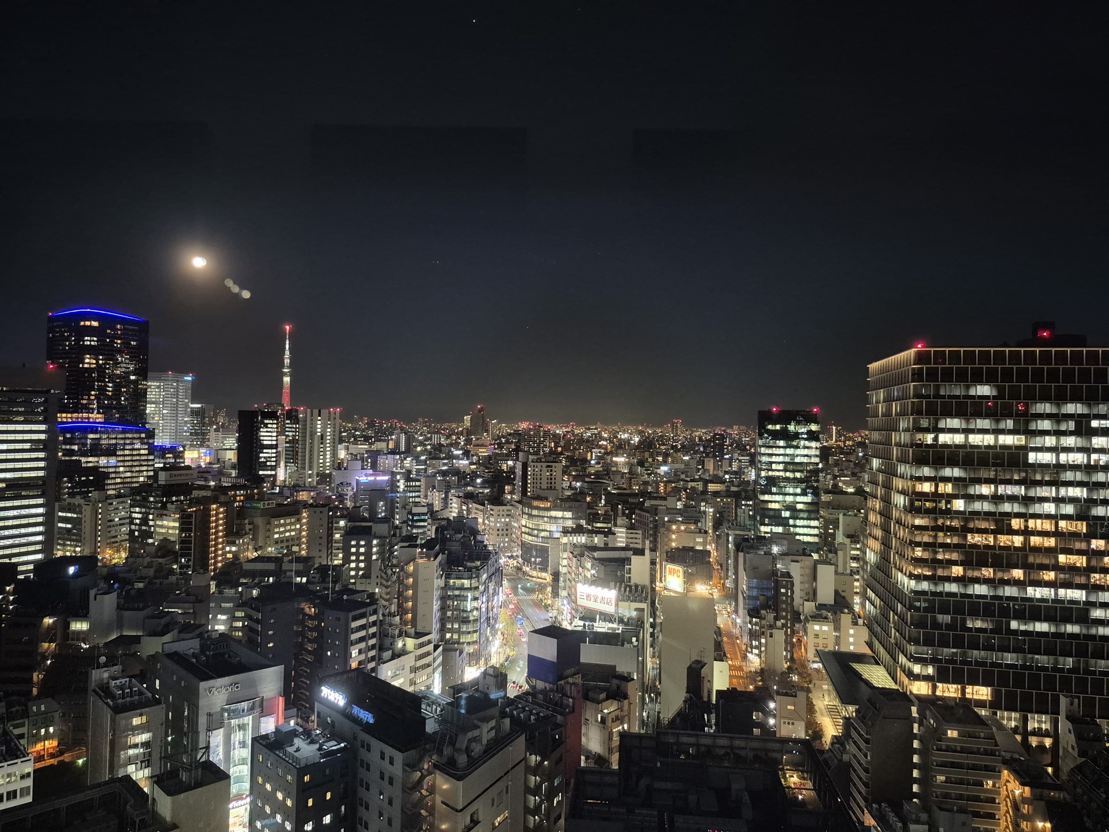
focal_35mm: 23
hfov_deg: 73.9
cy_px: 416
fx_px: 737
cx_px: 554
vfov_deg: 58.9
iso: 1600
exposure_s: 1/20
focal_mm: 5.4
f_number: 1.8
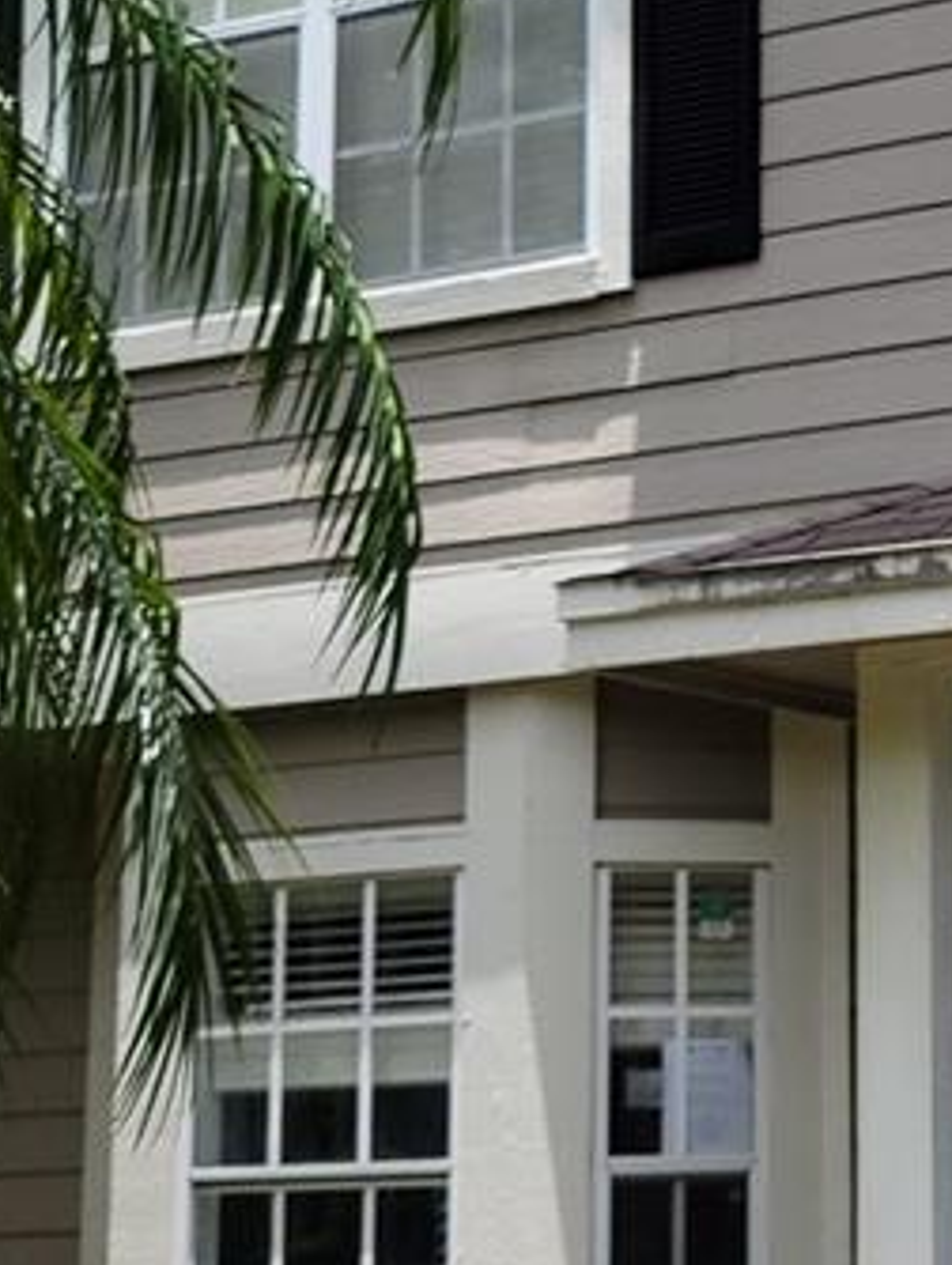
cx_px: 1311
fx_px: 3404
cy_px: 548
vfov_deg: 21.1
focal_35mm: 93
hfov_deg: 15.0
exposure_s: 1/2094
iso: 40
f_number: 1.8
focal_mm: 5.4
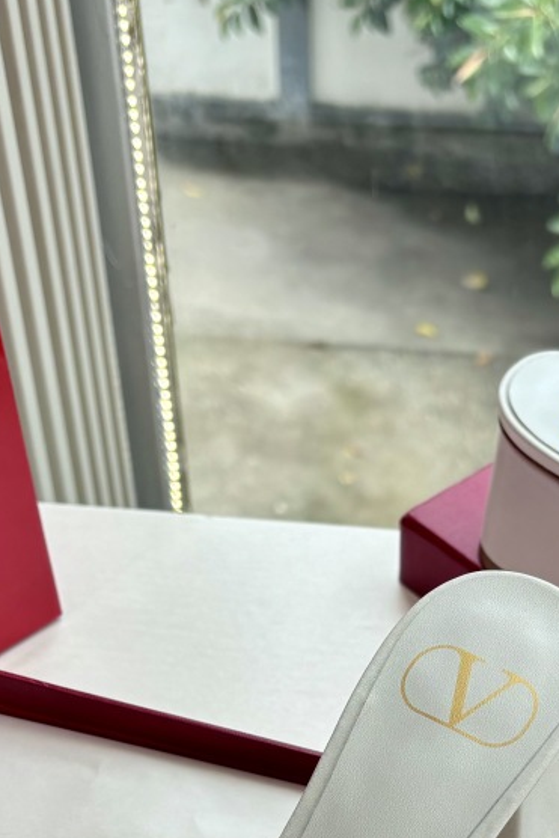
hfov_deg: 19.1
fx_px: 1629
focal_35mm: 70
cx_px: 499
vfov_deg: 27.5
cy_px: 800
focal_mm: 5.96
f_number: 1.6
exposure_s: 1/927
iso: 50
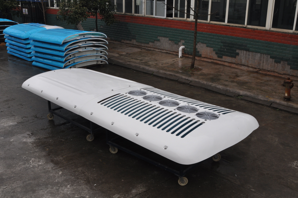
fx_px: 298
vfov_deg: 36.8
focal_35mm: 36
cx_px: 149
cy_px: 99
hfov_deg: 53.2
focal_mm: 24
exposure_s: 1/25
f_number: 16
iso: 400
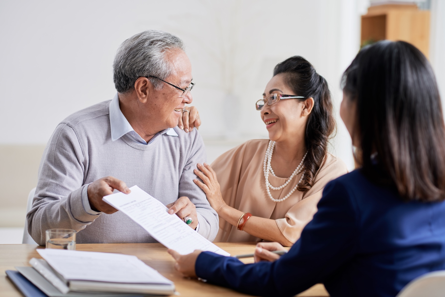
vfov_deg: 16.1
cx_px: 222
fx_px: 1051
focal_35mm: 85
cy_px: 148
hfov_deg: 23.9
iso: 100
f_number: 2.8
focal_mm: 85
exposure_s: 1/180
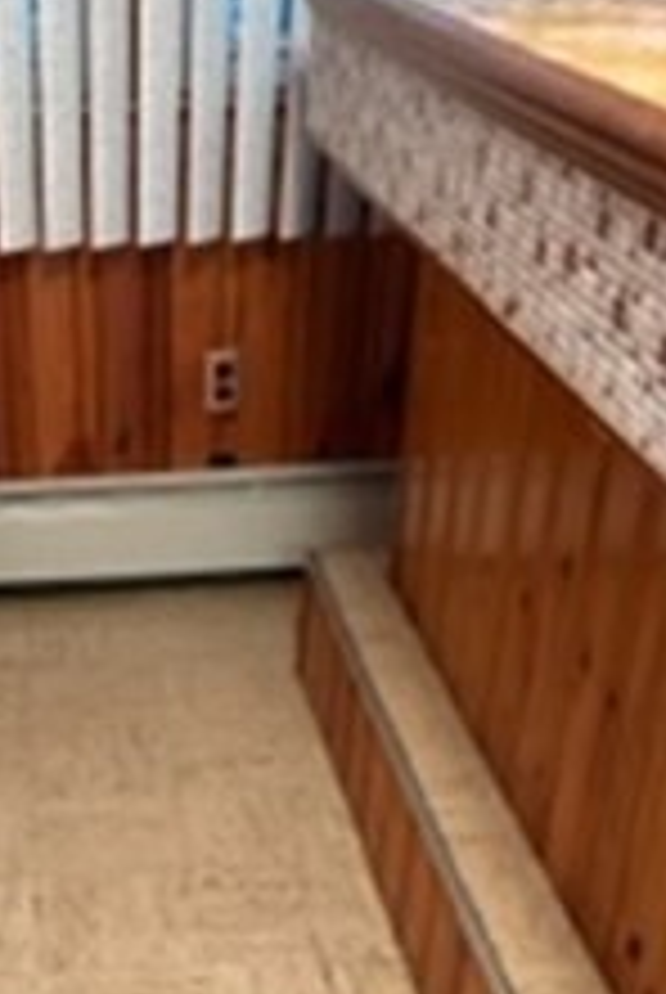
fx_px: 1521
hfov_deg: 24.0
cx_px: 63
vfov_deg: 34.1
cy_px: 909
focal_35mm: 55
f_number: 1.5
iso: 320
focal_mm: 5.7
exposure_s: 1/60
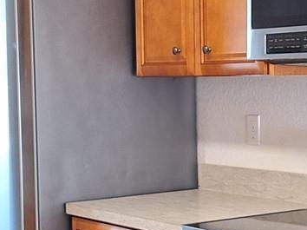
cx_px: 201
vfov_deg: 14.2
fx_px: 922
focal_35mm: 104
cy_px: 131
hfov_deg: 18.9
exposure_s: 1/40
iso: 64
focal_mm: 5.54
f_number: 1.8
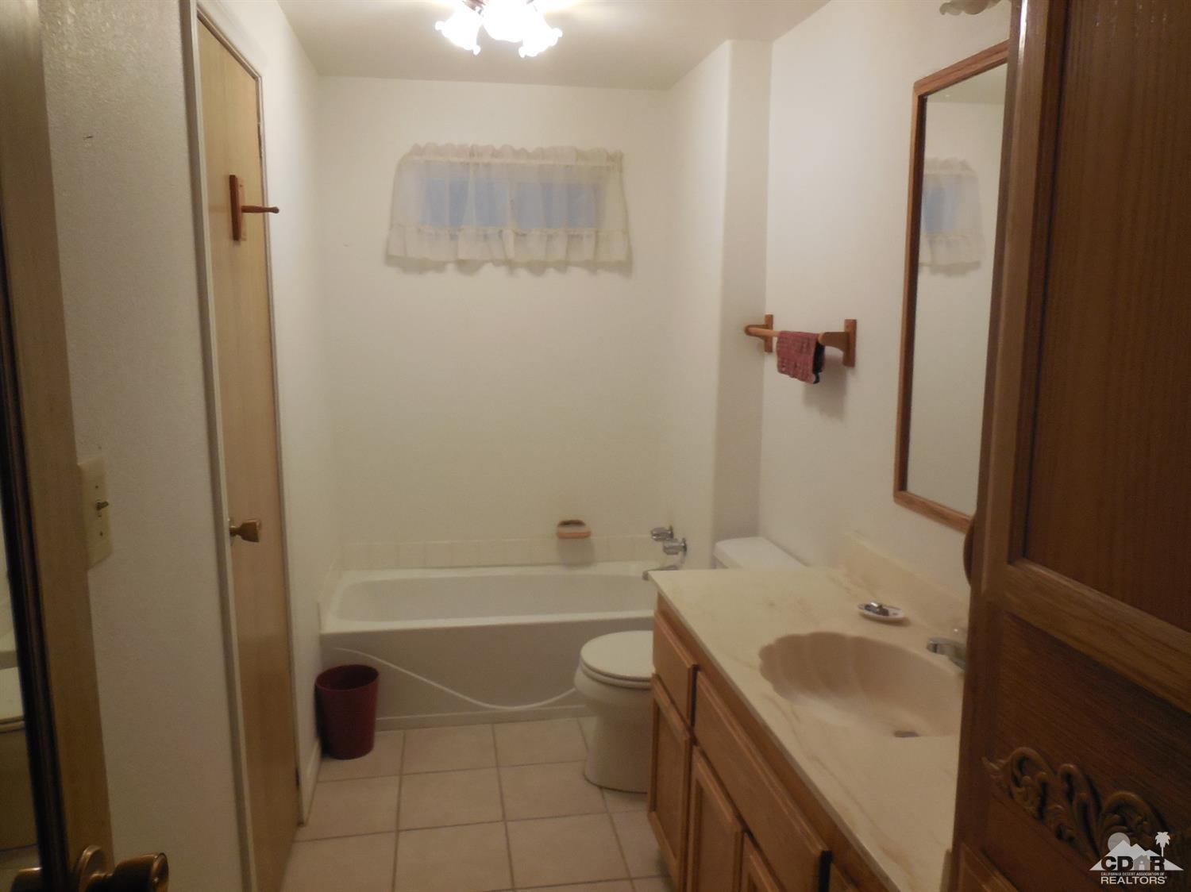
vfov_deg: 54.9
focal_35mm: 25
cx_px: 596
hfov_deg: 69.4
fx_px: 860
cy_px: 446
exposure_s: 1/30
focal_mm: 4.5
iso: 280
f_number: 3.1
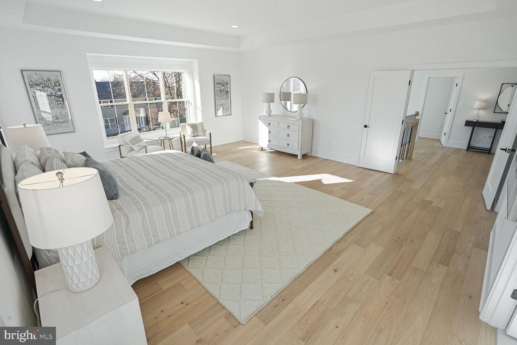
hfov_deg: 96.7
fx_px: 230
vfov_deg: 73.7
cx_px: 258
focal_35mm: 16
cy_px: 172
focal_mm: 16
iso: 800
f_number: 8
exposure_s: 1/50
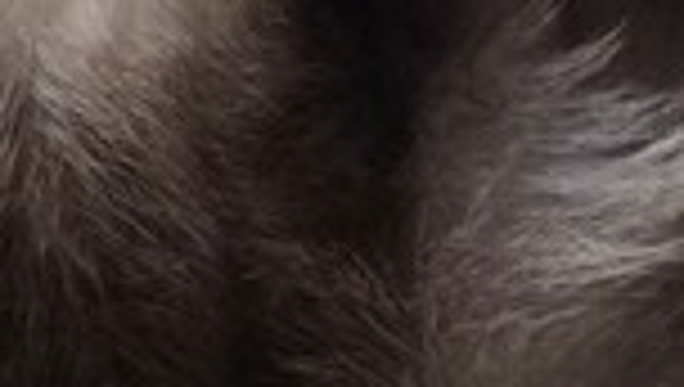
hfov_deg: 14.4
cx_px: 162
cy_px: 862
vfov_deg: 7.8
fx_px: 2688
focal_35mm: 148
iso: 1250
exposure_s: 1/120
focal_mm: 5.4
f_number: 1.8
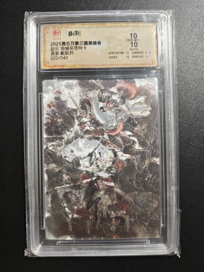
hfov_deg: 53.1
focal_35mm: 26
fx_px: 204
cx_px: 102
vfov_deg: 67.3
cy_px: 136
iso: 160
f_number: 1.5
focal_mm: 4.94
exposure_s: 1/50
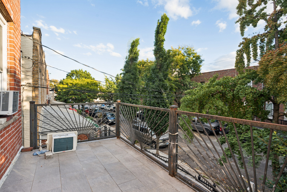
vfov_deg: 70.4
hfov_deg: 93.3
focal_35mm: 17
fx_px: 136
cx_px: 144
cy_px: 96
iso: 100
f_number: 8
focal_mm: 17
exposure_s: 1/13
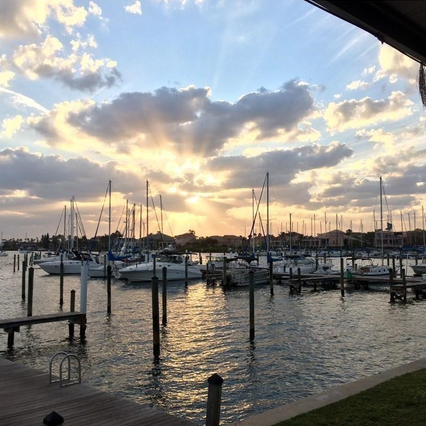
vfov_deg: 47.2
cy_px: 217
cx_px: 198
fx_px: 487
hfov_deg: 47.2
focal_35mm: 35
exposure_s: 1/892
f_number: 2.2
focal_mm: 4.15
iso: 32
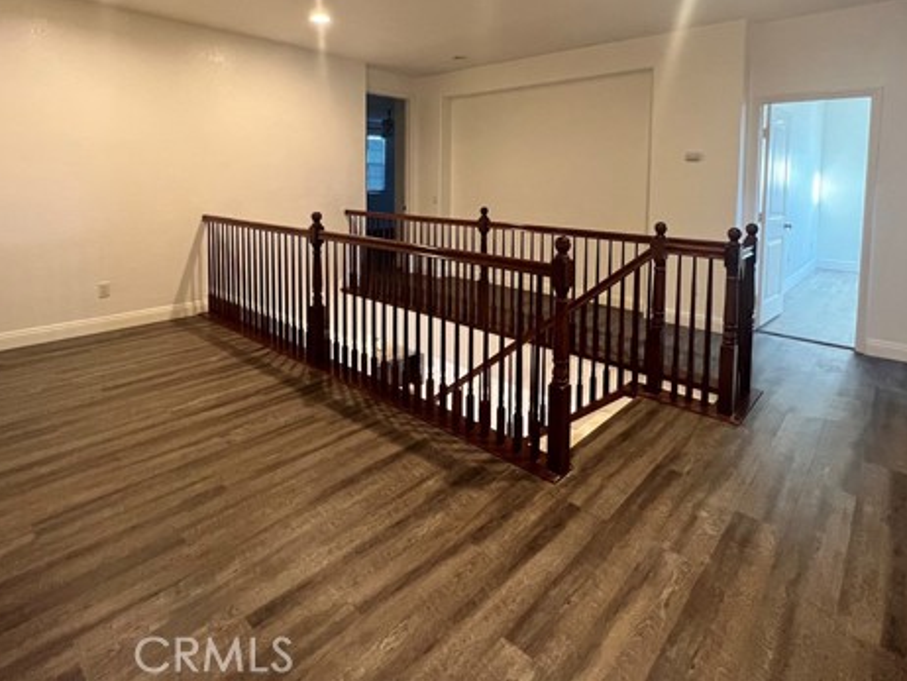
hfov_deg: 87.7
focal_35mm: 18
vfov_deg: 69.0
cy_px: 212
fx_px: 472
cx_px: 471
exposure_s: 1/60
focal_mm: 1.57
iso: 400
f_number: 1.8
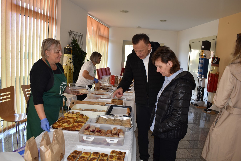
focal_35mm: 27
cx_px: 120
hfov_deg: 67.4
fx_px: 181
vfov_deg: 47.9
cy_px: 80
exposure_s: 1/30
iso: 110
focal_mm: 18
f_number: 5.6
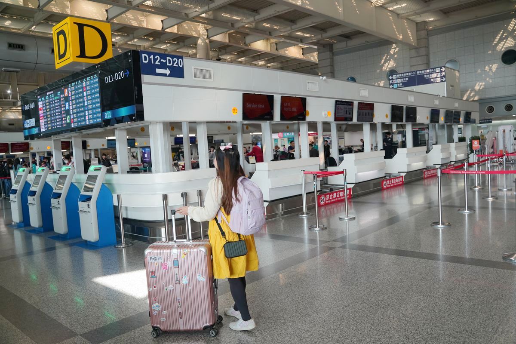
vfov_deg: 46.4
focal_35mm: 28
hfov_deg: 65.5
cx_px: 258
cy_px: 172
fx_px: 401
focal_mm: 28
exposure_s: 1/160
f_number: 4
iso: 640
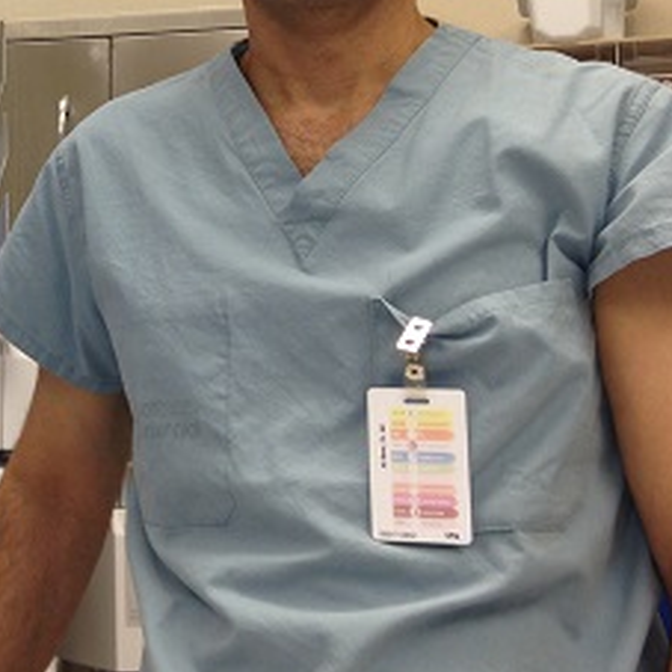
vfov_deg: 20.3
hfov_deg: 19.8
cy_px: 107
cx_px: -49
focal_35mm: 84
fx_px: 1845
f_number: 2.4
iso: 50
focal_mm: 4.12
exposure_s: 1/30
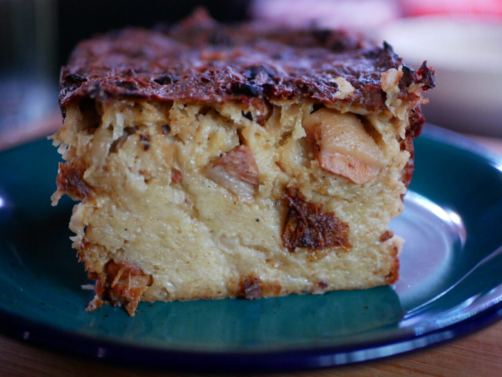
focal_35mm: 50
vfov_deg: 29.1
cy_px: 188
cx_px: 251
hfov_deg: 38.2
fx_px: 725
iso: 1600
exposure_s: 1/60
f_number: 1.7
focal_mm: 25
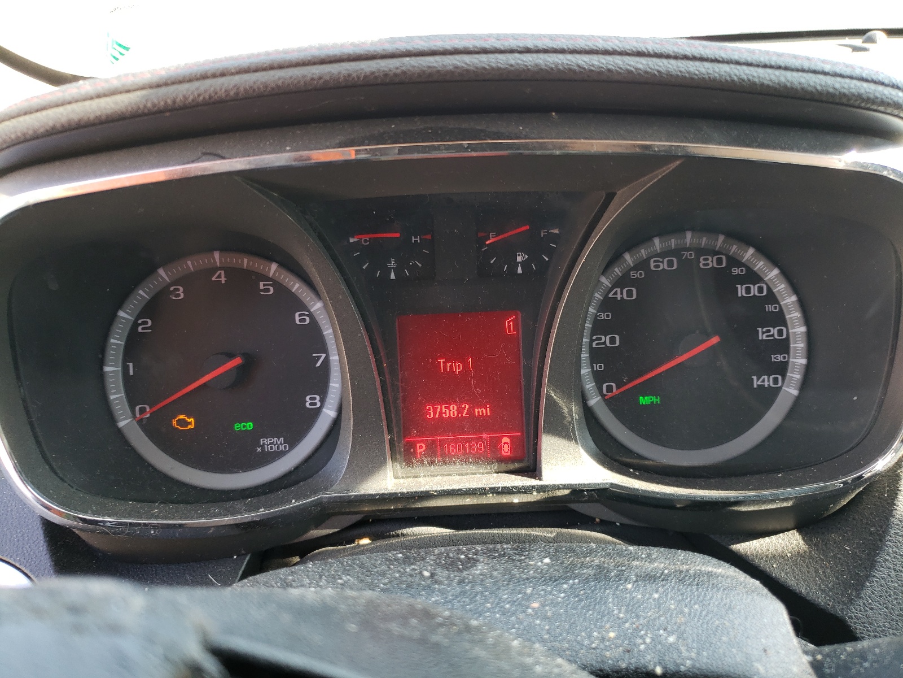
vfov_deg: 53.1
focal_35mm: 26
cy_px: 339
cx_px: 452
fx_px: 678
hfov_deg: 67.3
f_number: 1.5
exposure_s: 1/60.2
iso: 52
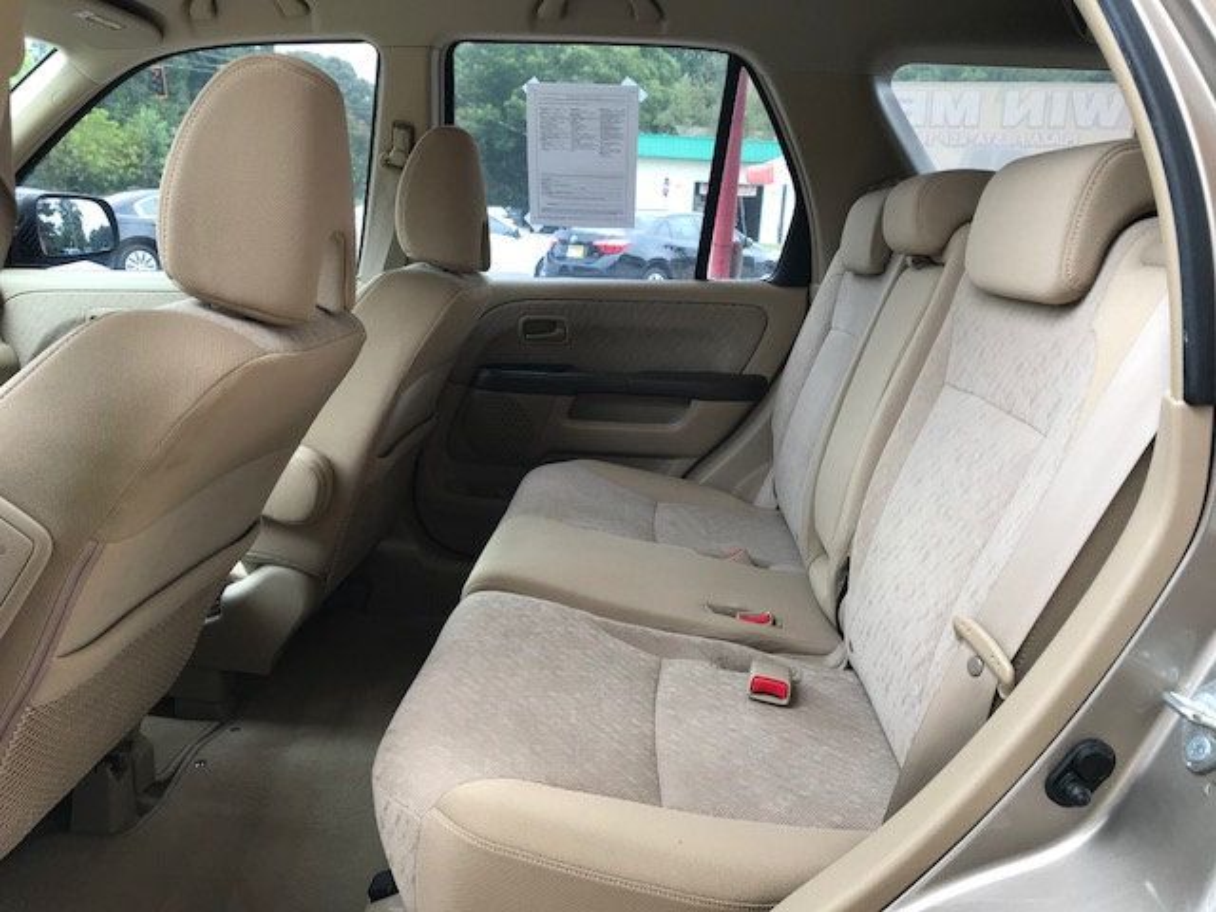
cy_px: 456
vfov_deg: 49.7
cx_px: 608
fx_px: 984
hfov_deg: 63.4
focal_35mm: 28
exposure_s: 1/96
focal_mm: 3.99
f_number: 1.8
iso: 20
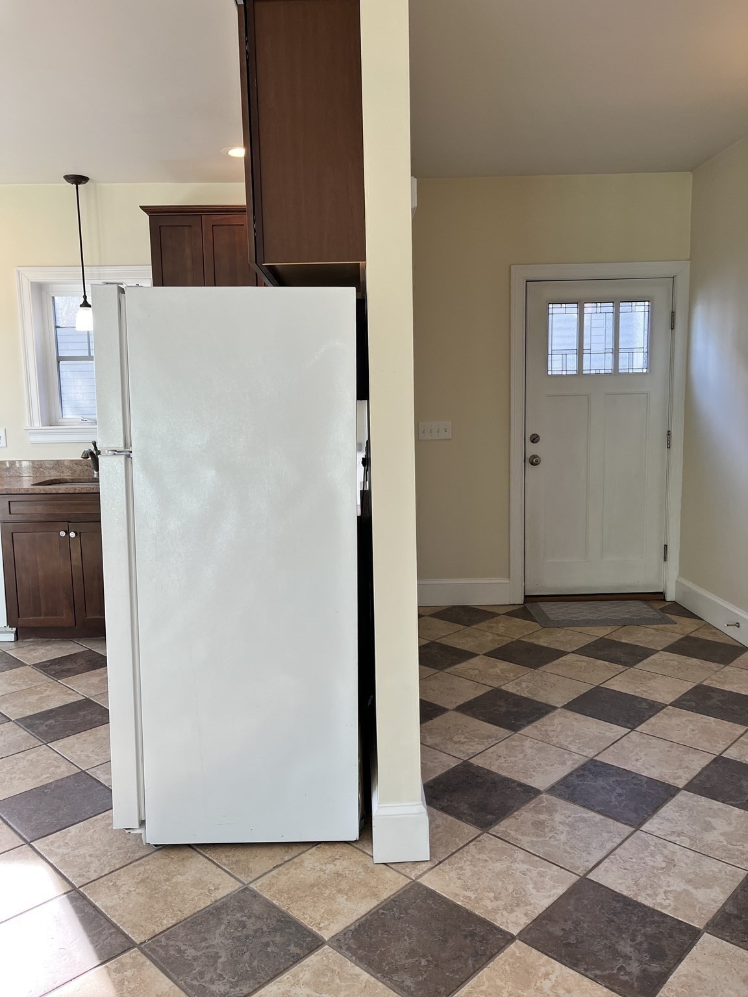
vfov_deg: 67.3
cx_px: 374
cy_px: 498
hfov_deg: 53.1
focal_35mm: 26
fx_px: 749
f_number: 1.6
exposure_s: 1/120
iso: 40
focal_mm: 5.1
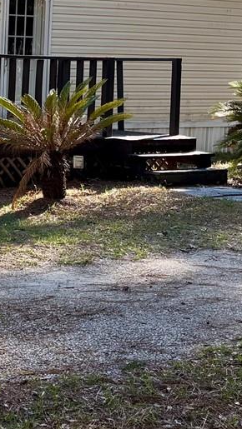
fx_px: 1003
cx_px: -100
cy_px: 147
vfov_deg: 24.1
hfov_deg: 13.1
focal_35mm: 88
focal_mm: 5.96
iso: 50
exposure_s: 1/452
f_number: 1.6
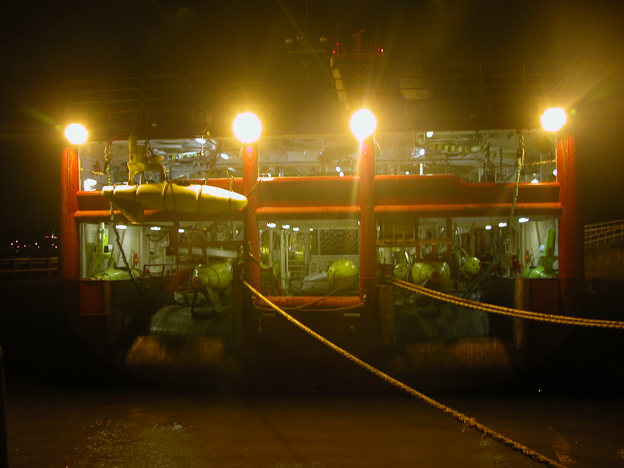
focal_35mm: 35
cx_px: 312
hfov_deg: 52.6
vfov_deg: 40.7
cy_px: 234
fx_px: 631
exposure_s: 1/6.1
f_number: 2.8
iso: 100
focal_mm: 8.9
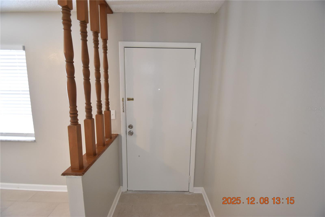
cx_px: 162
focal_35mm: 15
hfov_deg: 100.4
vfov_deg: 77.3
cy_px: 108
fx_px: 135
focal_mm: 10
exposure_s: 1/90
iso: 800
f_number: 3.5
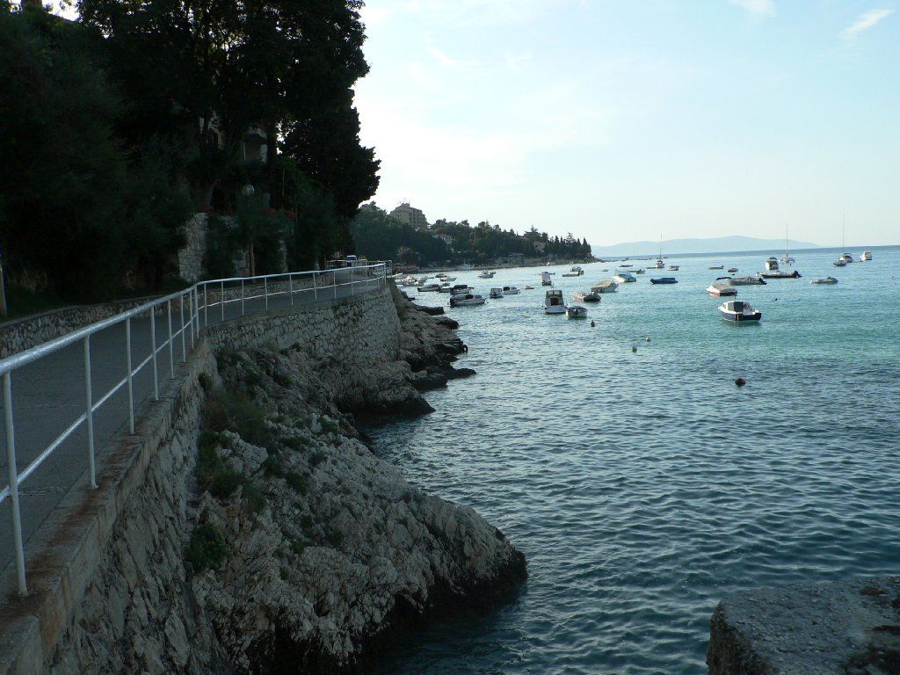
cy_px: 338
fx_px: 910
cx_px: 450
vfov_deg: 40.7
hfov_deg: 52.6
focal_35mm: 35
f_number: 5
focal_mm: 6
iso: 100
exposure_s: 1/400
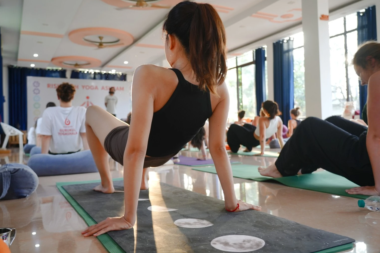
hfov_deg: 60.3
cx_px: 181
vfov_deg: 42.3
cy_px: 122
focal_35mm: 31
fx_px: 327
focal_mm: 29
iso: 800
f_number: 4
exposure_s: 1/50
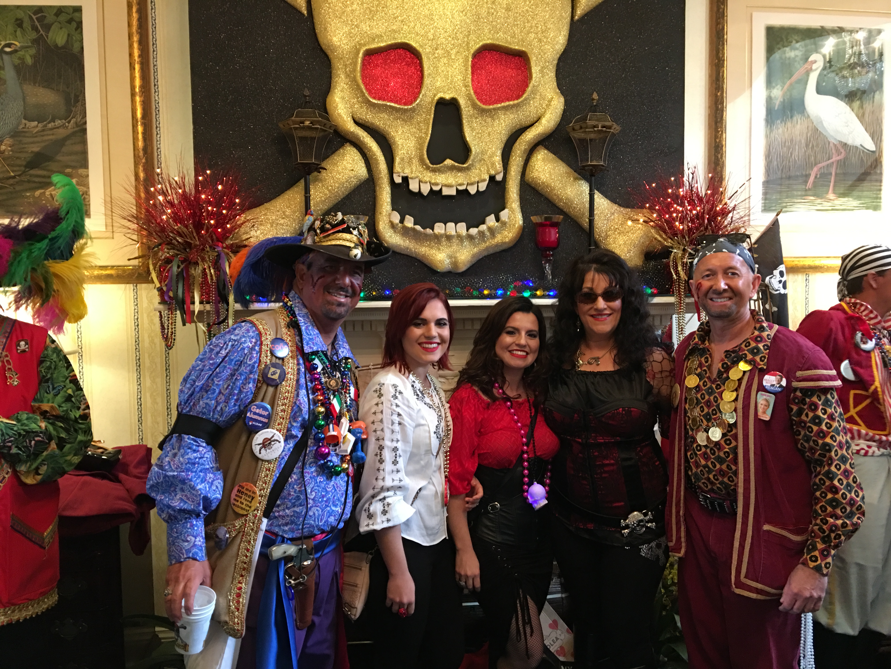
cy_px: 334
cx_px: 446
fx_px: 746
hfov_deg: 61.7
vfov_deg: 48.2
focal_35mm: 29
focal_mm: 4.15
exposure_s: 1/10
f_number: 2.2
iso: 100
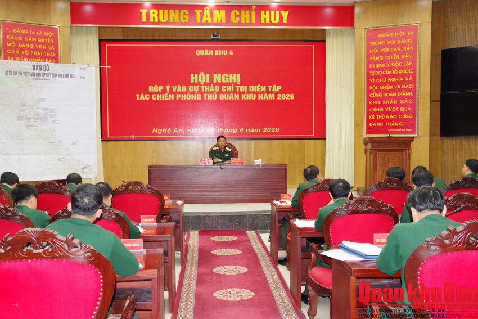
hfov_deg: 46.4
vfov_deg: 31.9
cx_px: 239
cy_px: 160
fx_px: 558
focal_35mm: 42
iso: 3200
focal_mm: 28
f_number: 9
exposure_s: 1/60
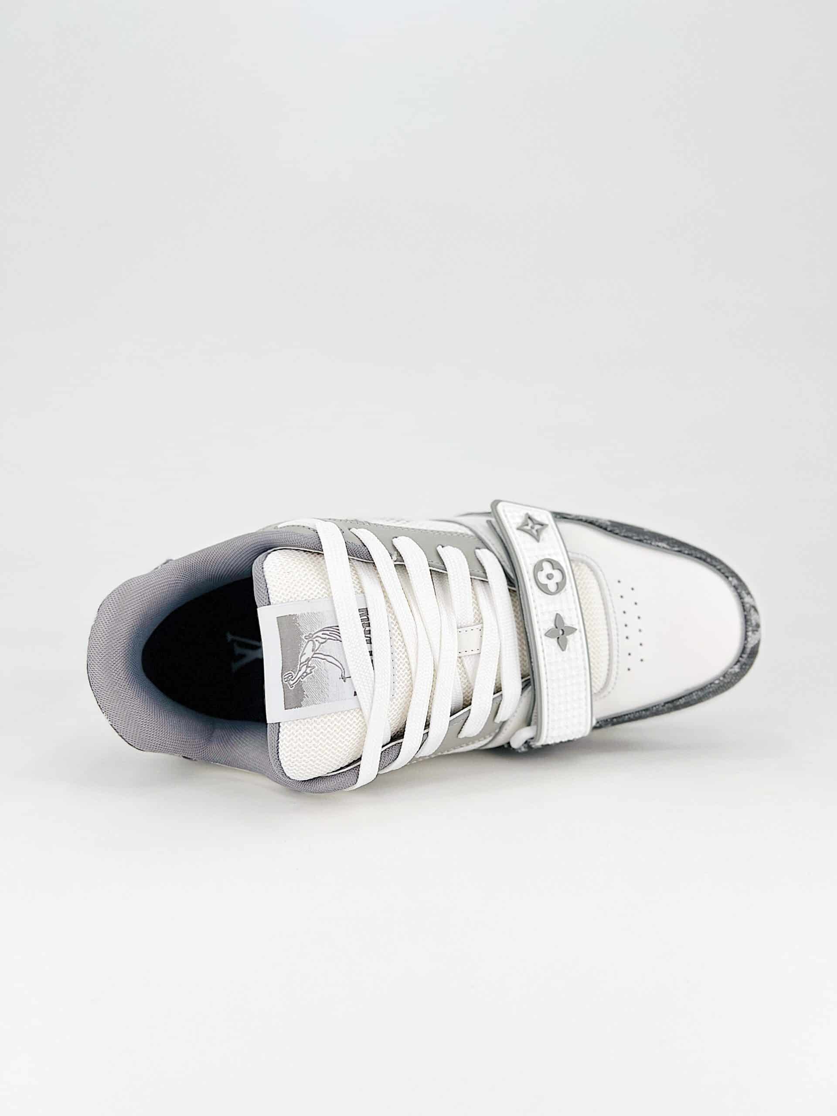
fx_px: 838
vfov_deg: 67.3
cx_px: 418
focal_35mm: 26
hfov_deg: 53.1
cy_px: 558
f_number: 1.5
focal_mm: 5.7
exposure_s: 1/1112
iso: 50
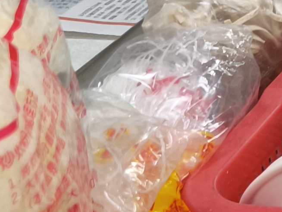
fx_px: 1174
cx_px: 769
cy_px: -168
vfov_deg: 9.8
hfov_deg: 10.7
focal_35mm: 144
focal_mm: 5.35
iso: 320
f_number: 1.7
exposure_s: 1/60
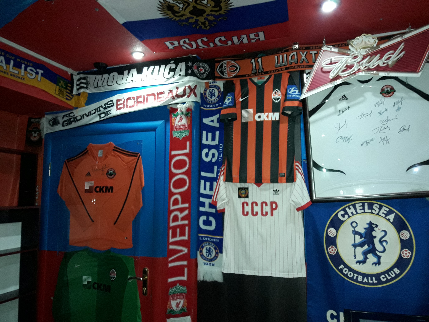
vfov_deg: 49.7
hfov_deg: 63.4
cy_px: 161
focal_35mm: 28
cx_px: 214
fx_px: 347
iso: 200
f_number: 1.9
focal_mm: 3.7
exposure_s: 1/17
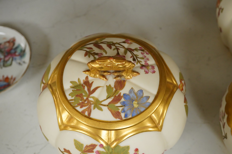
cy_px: 77
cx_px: 116
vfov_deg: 29.9
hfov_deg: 43.6
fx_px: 290
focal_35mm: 45
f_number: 9
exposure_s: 1/160
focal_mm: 30
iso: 2500
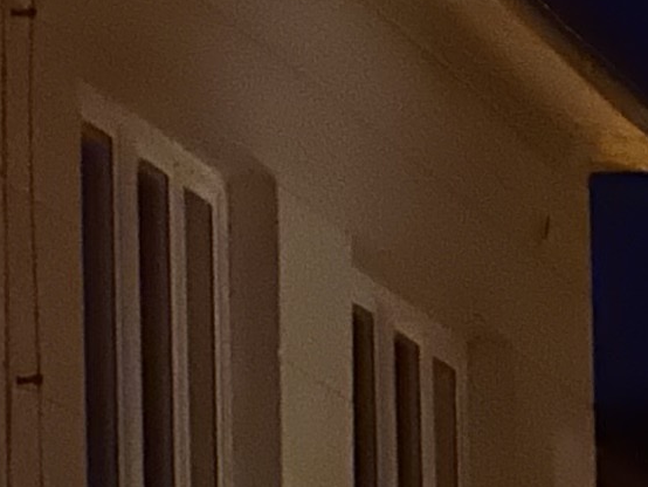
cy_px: 1345
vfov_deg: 2.6
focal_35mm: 560
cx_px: -254
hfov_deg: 3.5
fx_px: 10488
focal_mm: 9
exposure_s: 1/8
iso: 1600
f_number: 2.8
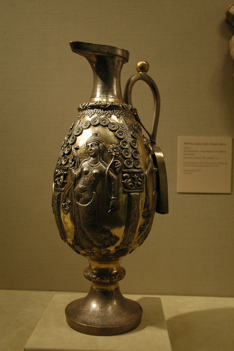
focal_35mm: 39
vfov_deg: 49.6
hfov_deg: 34.2
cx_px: 117
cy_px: 176
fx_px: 381
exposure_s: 1/20
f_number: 4
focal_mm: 26
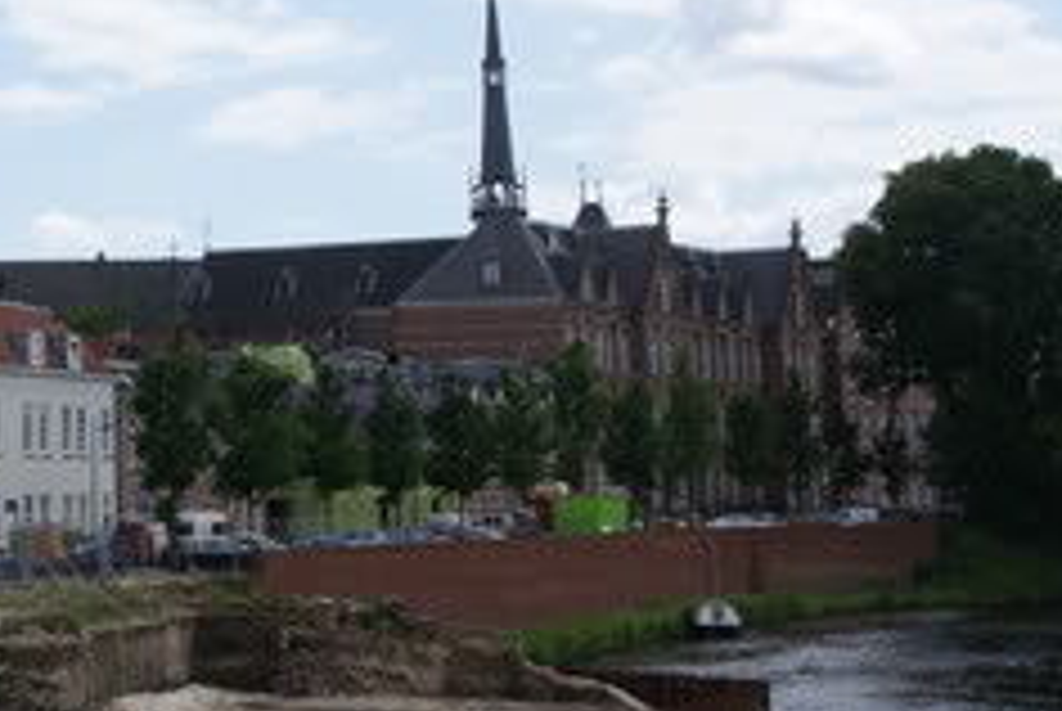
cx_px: -32
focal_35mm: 89
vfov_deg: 15.4
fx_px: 2629
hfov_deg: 21.9
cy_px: 304
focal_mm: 28
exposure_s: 1/125
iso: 100
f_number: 11
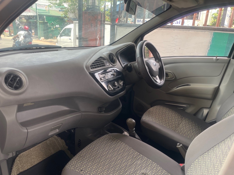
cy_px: 88
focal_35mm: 26
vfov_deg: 53.1
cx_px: 117
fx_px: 176
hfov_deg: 67.3
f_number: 1.6
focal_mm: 4.2
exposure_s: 1/144
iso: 32
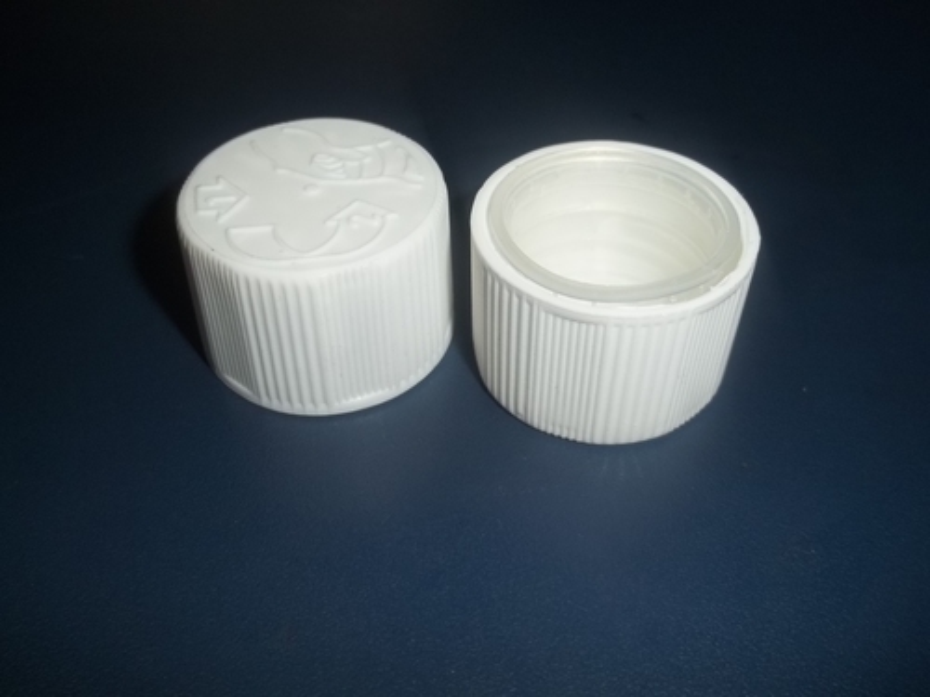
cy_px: 348
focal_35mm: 36
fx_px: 967
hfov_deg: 51.4
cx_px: 465
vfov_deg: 39.7
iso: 64
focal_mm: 6.5
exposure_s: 1/30
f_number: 3.1
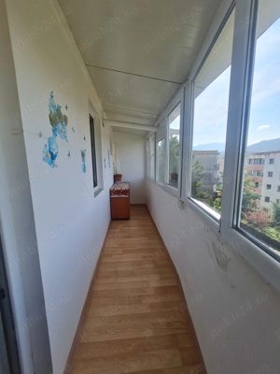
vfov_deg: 106.2
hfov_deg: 89.9
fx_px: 140
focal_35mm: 13
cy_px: 187
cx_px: 140
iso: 50
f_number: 2.2
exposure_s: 1/417
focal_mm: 1.74
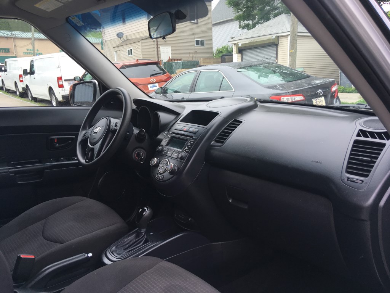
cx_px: 195
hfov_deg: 61.7
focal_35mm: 29
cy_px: 146
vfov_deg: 48.2
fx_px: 327
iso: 25
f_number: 2.2
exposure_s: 1/219
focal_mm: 4.15
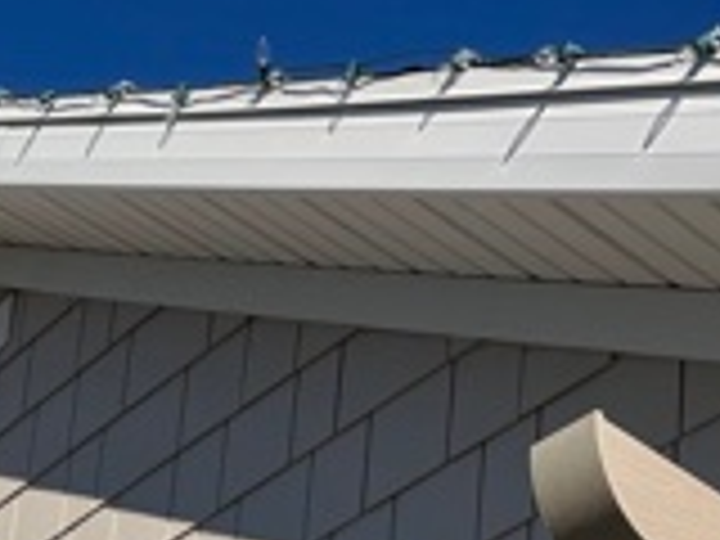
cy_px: 1044
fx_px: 2163
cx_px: 266
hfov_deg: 18.9
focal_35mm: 104
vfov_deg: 12.6
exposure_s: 1/5291
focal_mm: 4.2
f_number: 1.6
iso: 32
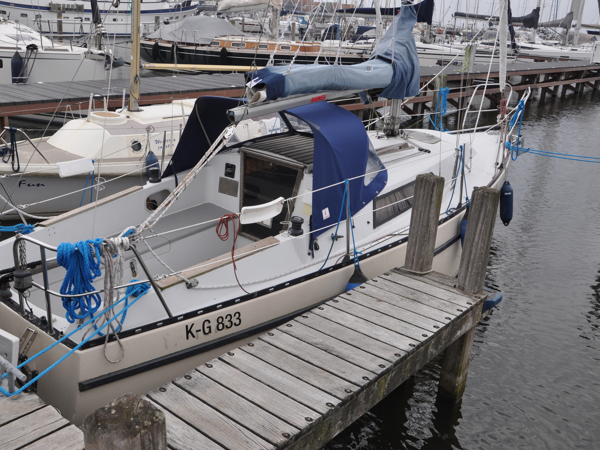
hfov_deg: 51.3
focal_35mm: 36
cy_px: 225
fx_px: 624
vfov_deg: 39.7
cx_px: 283
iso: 200
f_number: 8
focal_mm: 22
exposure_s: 1/250
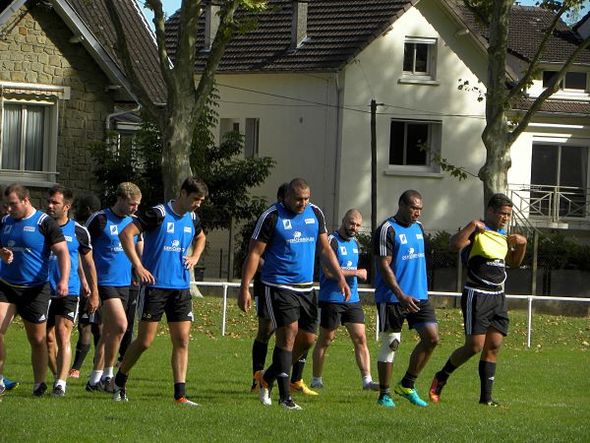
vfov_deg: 5.1
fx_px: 4960
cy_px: 222
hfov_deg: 6.8
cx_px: 295
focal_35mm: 291
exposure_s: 1/286
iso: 64
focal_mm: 51.8
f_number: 5.6
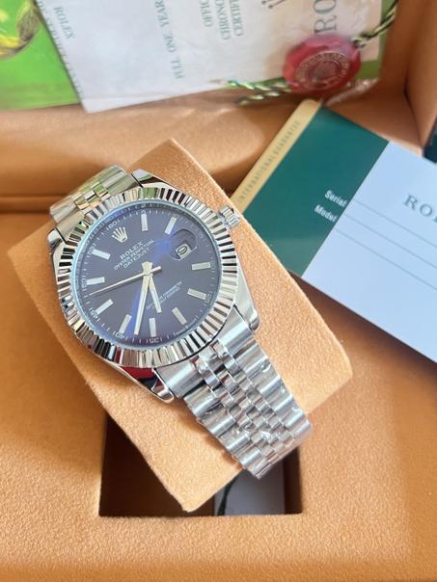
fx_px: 438
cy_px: 291
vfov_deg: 67.3
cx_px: 218
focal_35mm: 26
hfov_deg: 53.1
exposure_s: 1/40
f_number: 1.5
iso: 400
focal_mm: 5.7
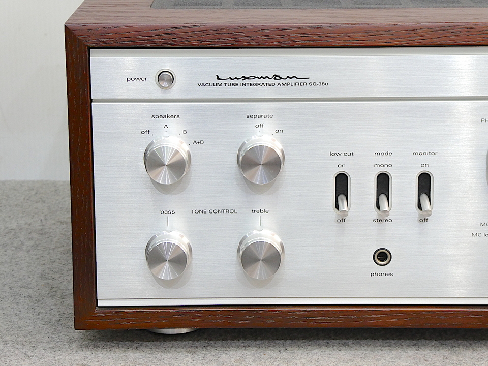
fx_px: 1494
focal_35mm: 106
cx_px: 244
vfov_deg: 14.0
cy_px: 183
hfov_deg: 18.5
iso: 200
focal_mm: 19
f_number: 5.1
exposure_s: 1/20
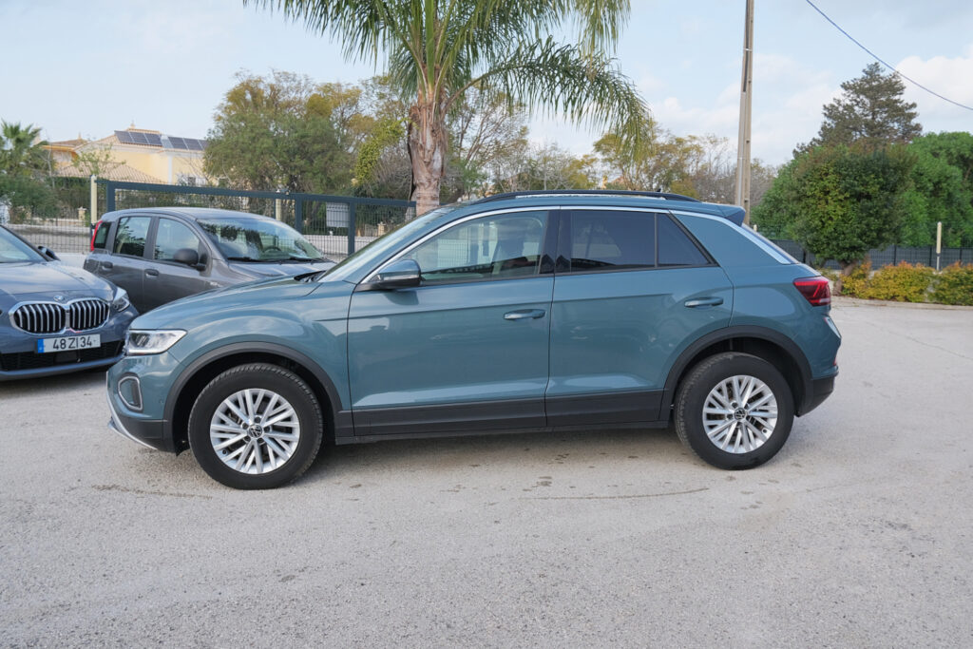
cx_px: 486
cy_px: 324
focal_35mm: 31
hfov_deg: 60.3
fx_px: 838
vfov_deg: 42.3
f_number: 7.1
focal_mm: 20.9
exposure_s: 1/160
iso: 320
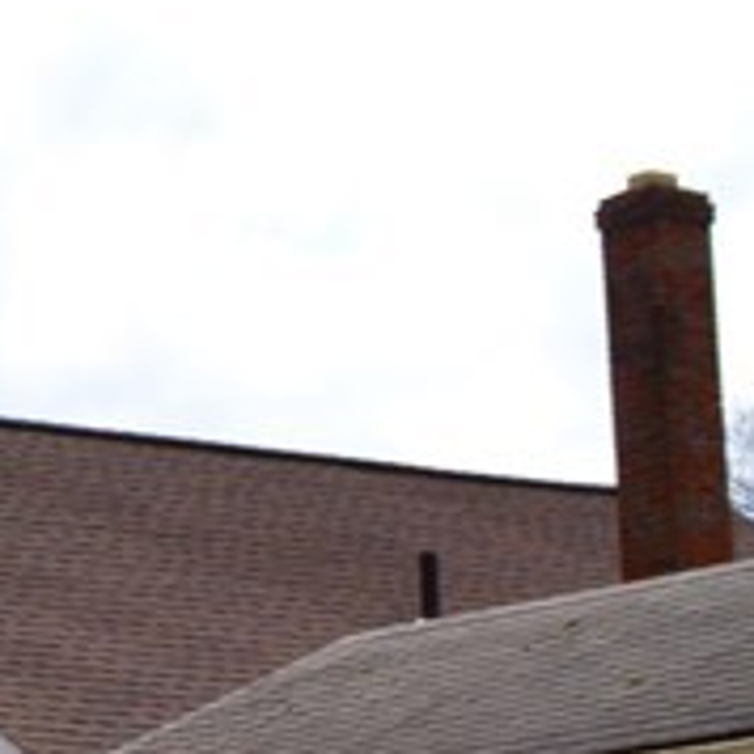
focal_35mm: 155
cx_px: -1239
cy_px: 998
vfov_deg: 11.0
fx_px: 3820
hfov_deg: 9.6
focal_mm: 20
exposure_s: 1/200
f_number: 9
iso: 100
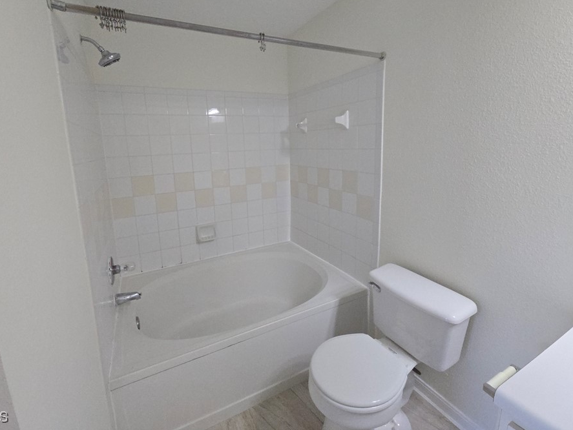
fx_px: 248
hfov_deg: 98.1
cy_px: 183
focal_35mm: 15
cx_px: 277
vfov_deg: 81.3
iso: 320
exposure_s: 1/60
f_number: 2.2
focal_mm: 2.2
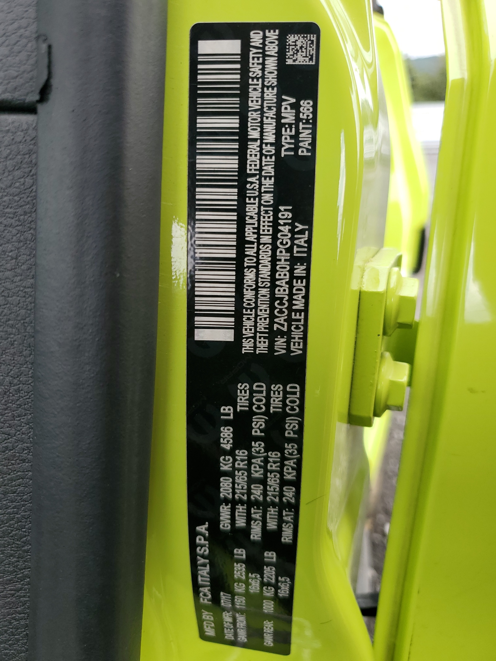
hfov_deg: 53.1
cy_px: 330
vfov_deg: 67.3
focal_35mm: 26
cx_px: 248
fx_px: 497
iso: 50
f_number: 1.5
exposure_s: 1/370
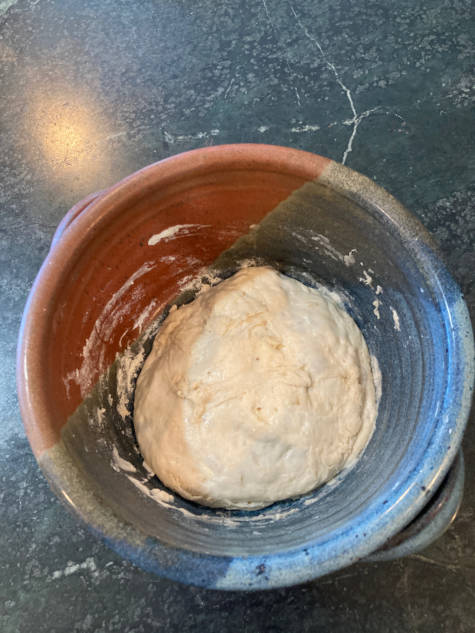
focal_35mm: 28
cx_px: 238
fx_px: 512
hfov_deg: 49.7
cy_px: 316
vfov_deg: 63.4
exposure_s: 1/60
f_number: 1.8
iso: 320
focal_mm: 3.99
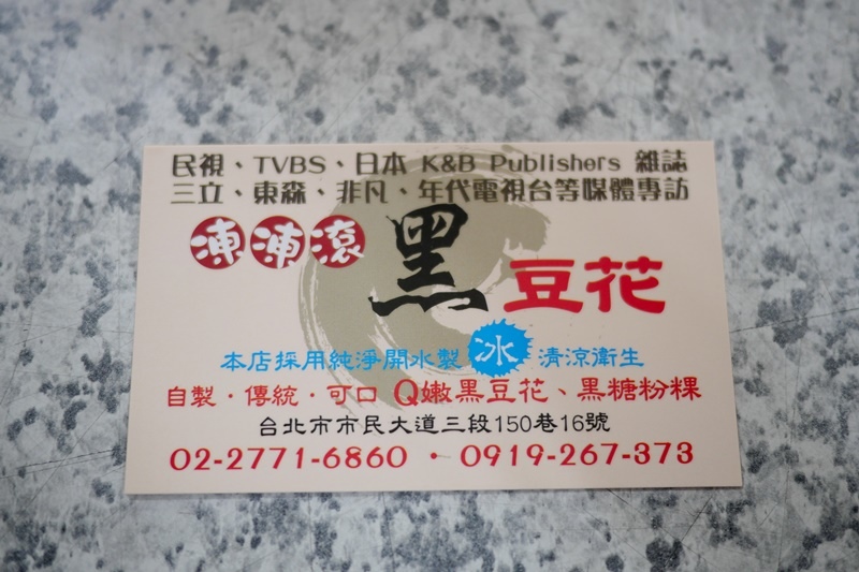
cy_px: 286
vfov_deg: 32.6
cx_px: 430
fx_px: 978
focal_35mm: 41
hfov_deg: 47.4
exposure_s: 1/60
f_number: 1.7
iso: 200
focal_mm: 20
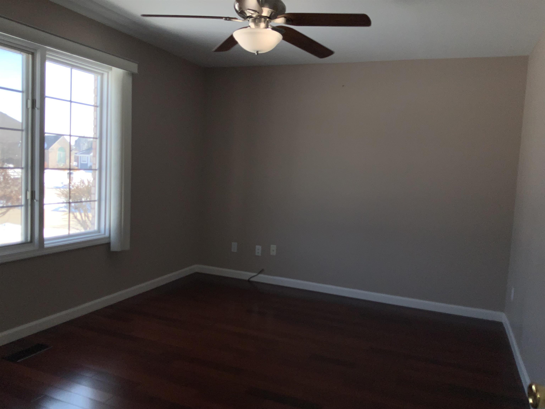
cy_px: 204
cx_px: 272
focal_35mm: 29
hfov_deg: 61.7
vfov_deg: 48.2
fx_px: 457
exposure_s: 1/380
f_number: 1.8
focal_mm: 3
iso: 16
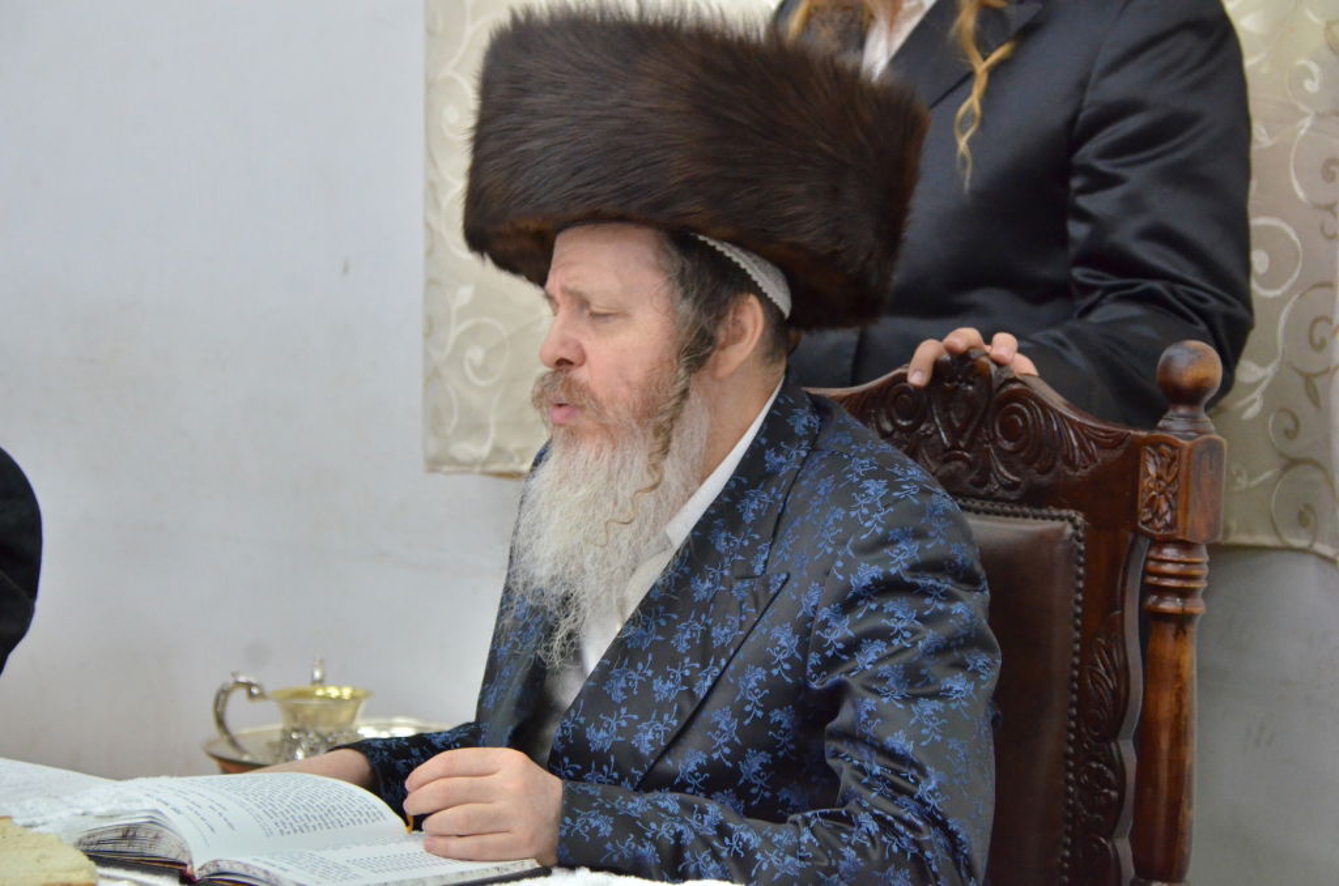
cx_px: 670
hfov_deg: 15.9
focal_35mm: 129
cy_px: 443
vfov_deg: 10.6
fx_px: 4788
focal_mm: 86
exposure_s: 1/160
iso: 2000
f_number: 5.6
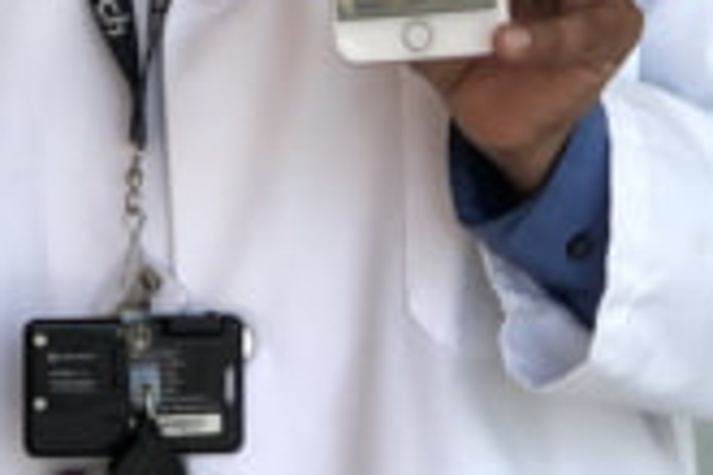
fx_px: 4159
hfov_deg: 9.8
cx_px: 290
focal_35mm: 210
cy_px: -263
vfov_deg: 6.4
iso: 40
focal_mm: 6
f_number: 2.4
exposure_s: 1/60
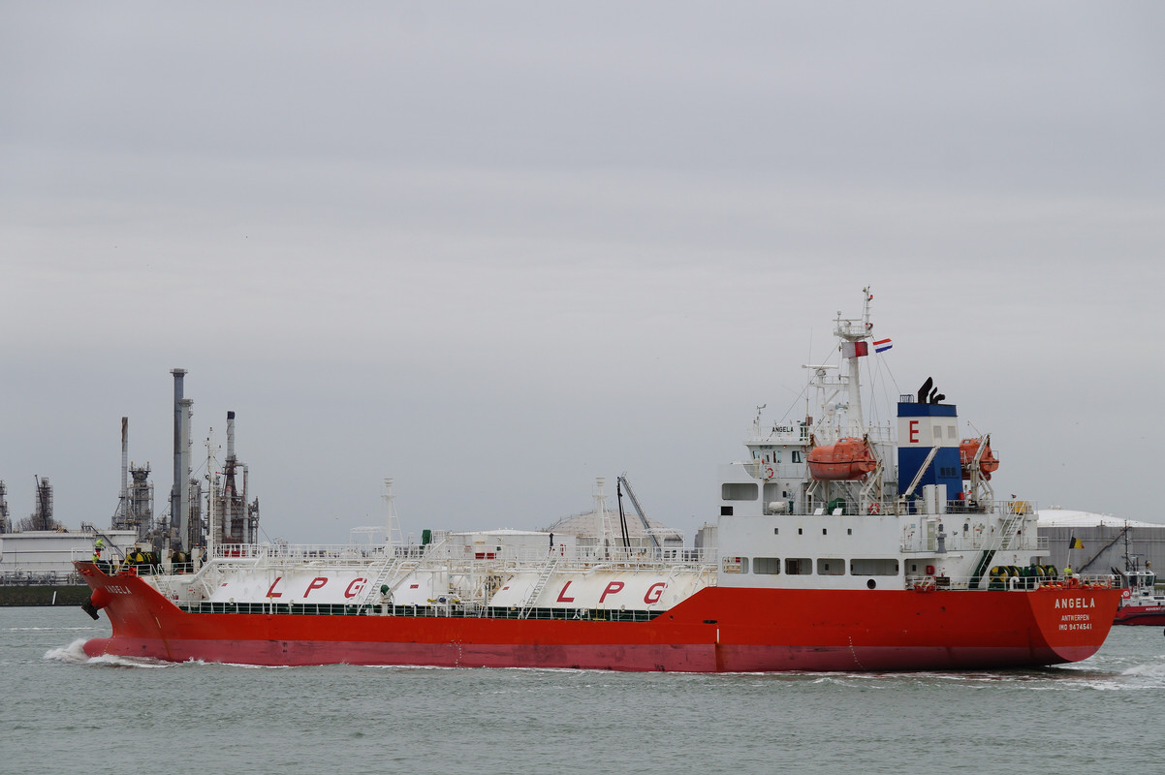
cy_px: 388
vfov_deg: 10.1
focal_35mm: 135
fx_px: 4366
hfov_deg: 15.2
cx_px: 582
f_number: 7.1
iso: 100
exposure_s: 1/200
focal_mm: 90
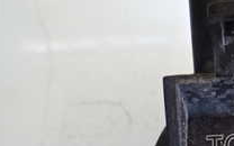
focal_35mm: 144
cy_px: 171
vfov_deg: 9.0
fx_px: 918
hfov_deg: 14.3
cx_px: 225
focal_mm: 8.4
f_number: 3.1
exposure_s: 1/50
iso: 320
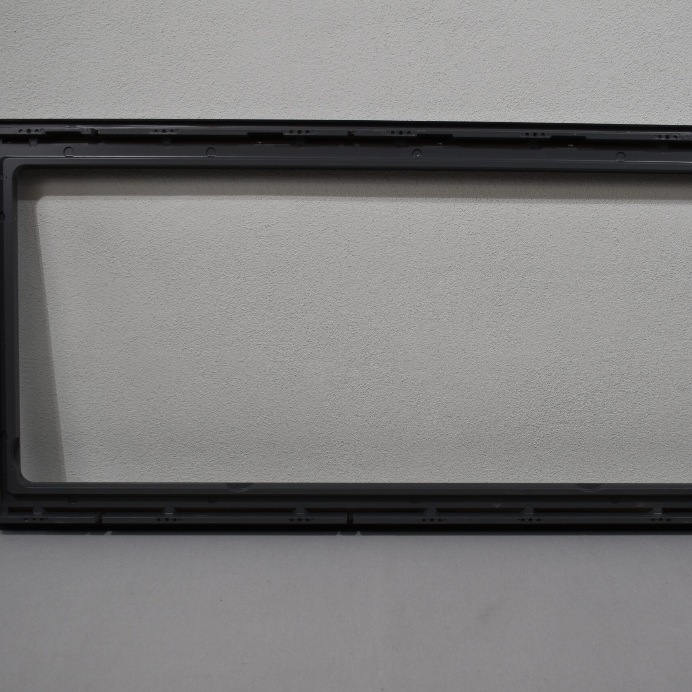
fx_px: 1131
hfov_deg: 33.9
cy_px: 346
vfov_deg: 34.0
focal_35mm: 50
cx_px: 422
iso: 250
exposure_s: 1/125
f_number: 5.6
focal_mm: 26
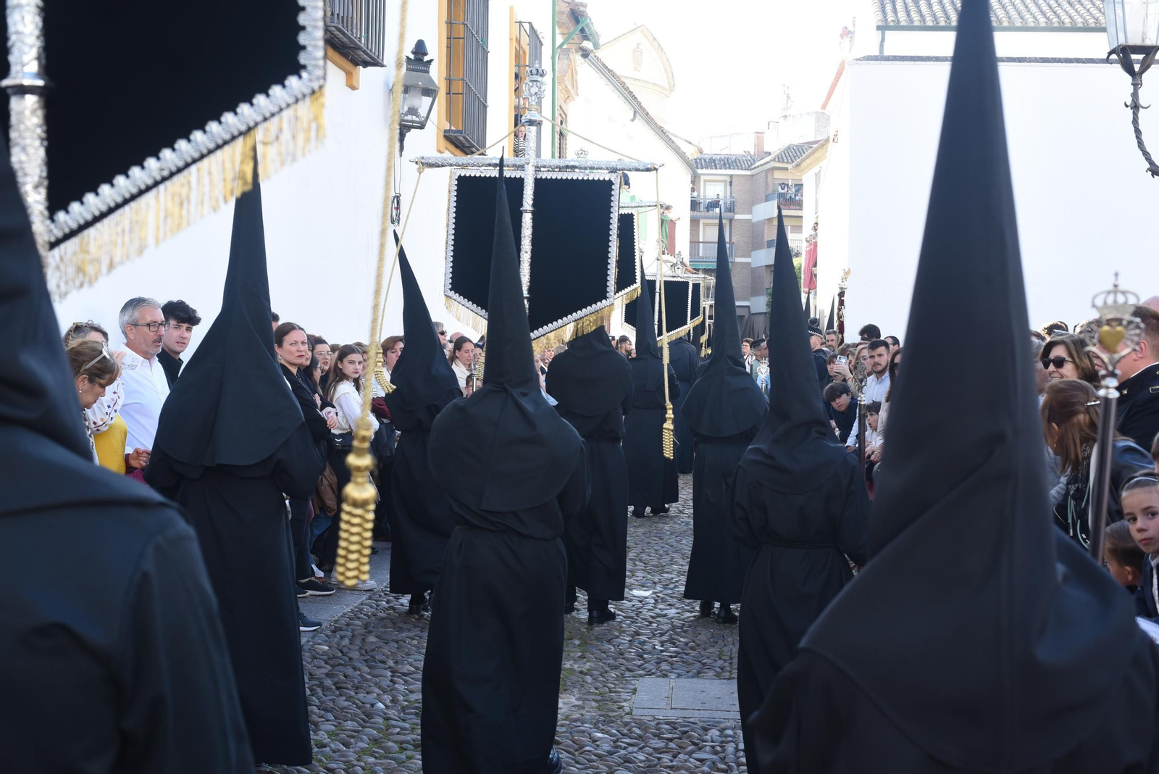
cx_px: 580
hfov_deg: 39.6
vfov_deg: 27.0
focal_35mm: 50
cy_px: 387
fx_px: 1610
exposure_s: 1/200
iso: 640
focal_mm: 50
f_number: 8
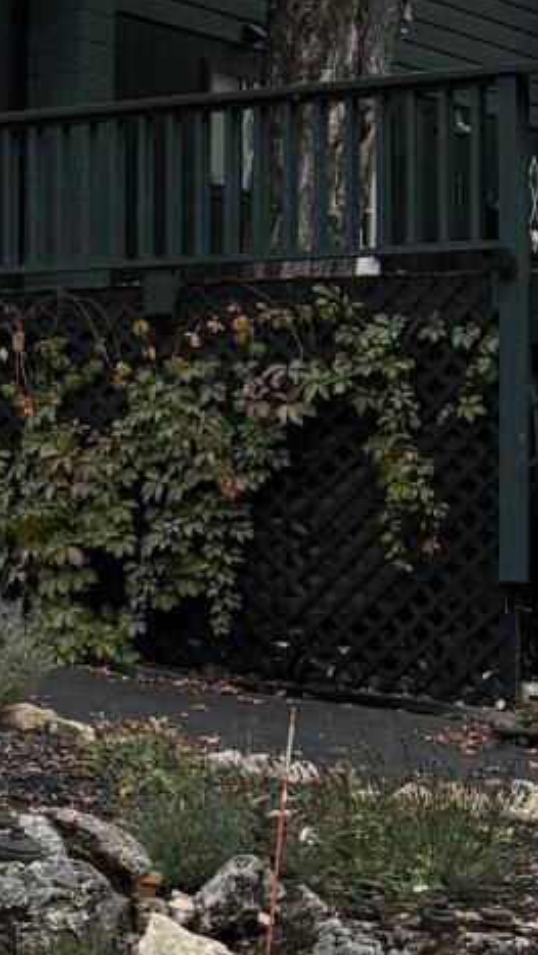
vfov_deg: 19.0
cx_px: -831
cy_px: 270
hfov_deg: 9.4
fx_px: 2838
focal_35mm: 112
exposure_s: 1/2703
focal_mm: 6.76
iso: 80
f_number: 1.78
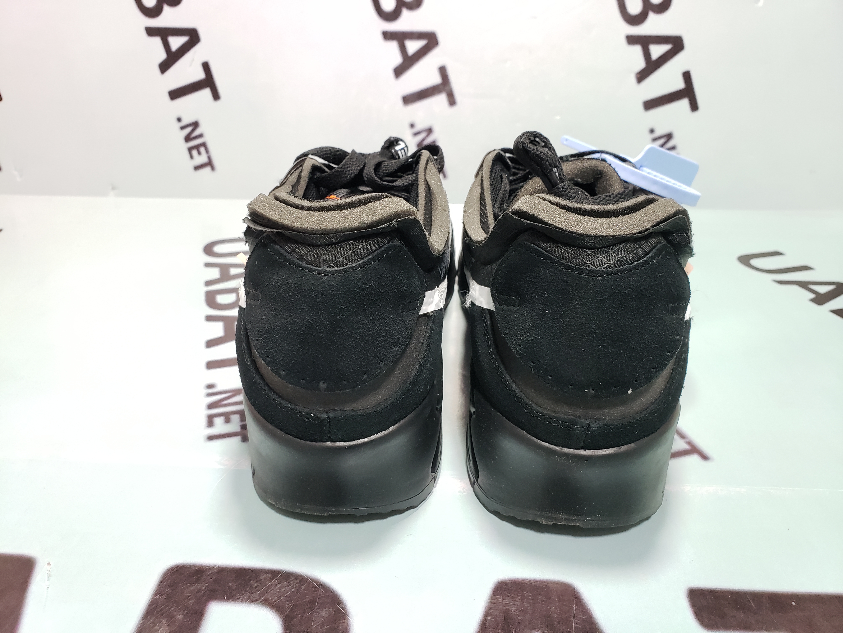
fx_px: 633
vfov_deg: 53.1
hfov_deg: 67.3
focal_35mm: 26
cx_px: 422
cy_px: 316
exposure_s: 1/50
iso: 200
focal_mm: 4.3
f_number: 2.4
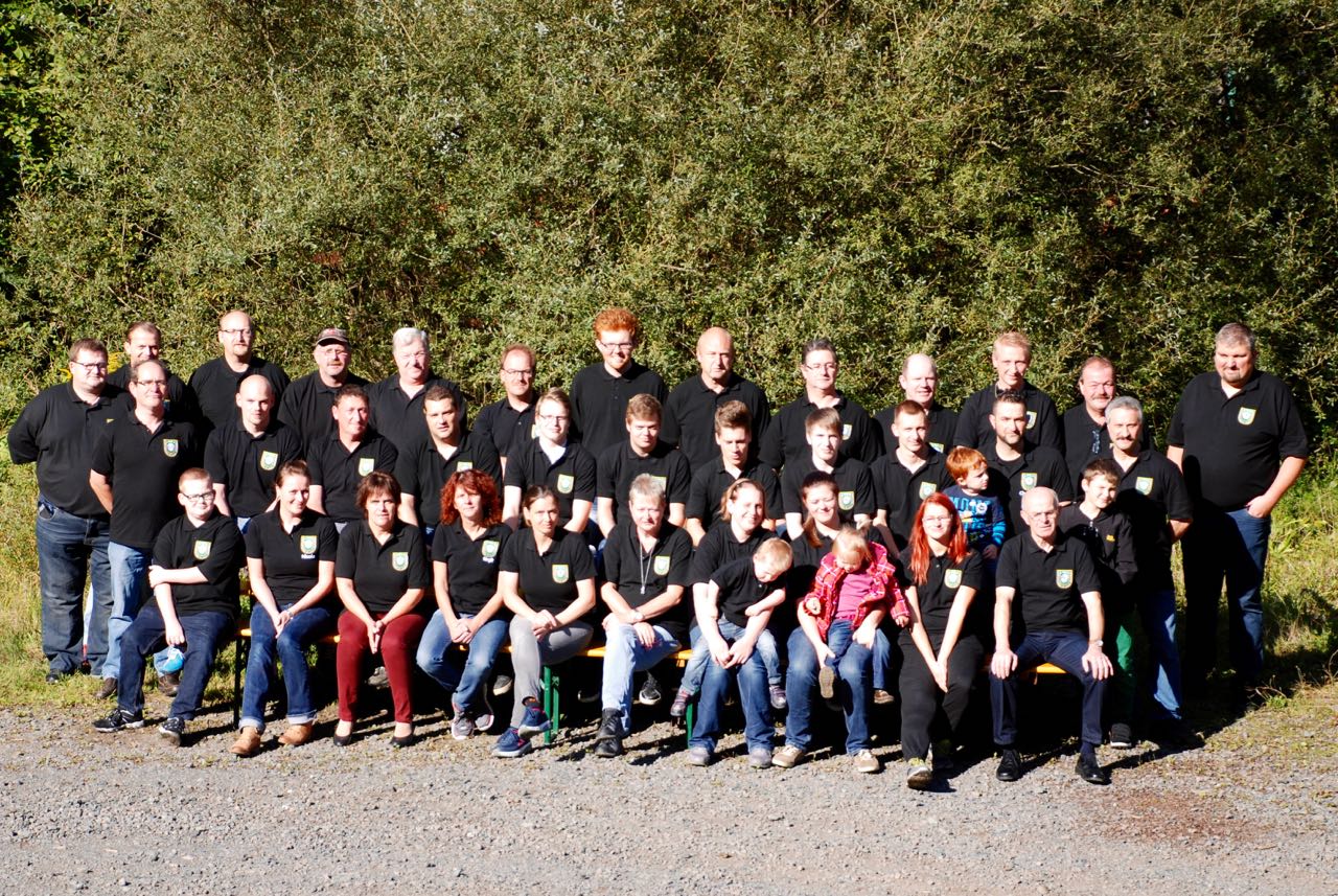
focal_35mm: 105
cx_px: 669
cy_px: 448
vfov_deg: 13.1
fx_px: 3907
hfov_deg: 19.4
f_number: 5.6
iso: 200
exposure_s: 1/400
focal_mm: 70
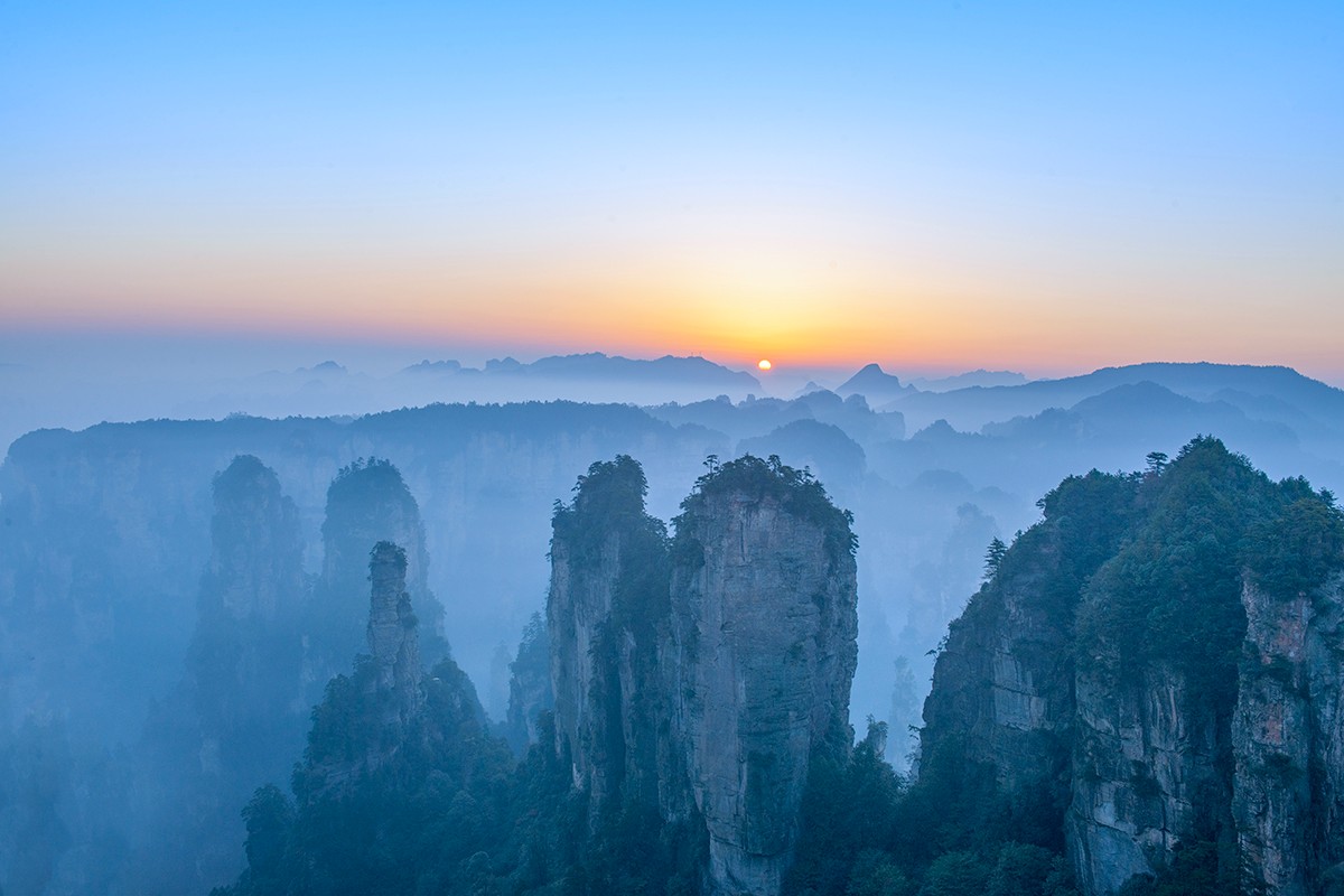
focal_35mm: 32
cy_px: 448
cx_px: 672
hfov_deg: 58.7
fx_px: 1195
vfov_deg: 41.1
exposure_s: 1/25
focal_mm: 32
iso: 100
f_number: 11
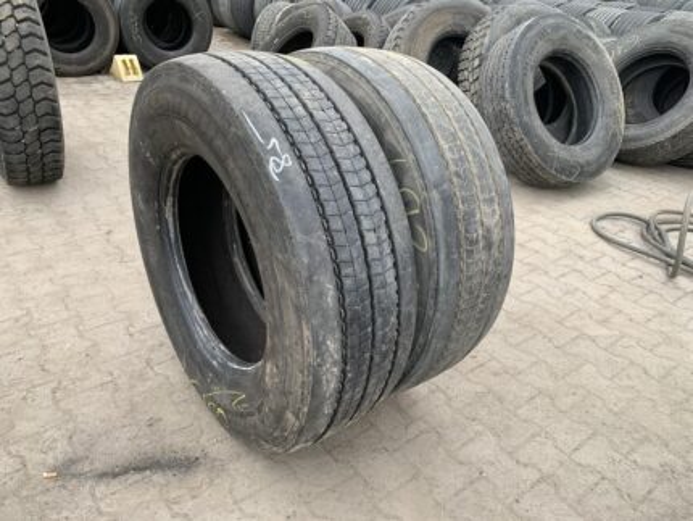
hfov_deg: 67.3
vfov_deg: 53.1
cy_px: 260
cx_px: 346
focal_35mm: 26
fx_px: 521
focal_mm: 4.25
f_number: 1.8
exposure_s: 1/121
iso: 64
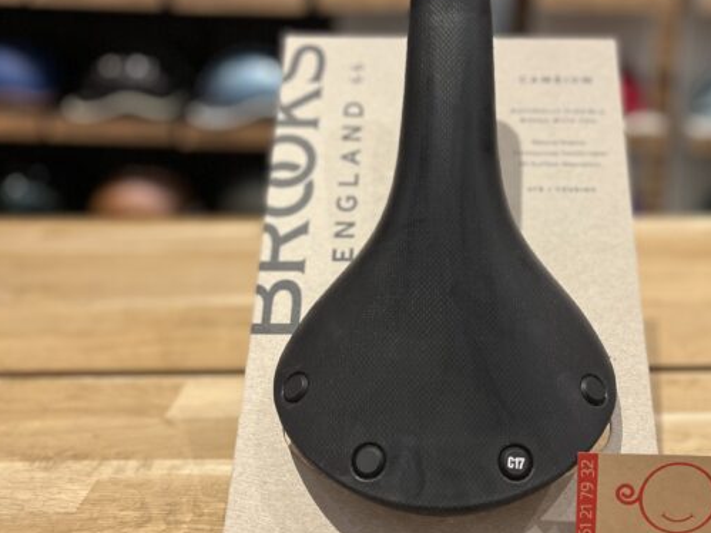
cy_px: 229
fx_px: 821
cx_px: 465
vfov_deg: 35.9
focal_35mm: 40
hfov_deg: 46.2
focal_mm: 5.1
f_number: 1.6
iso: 125
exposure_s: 1/50
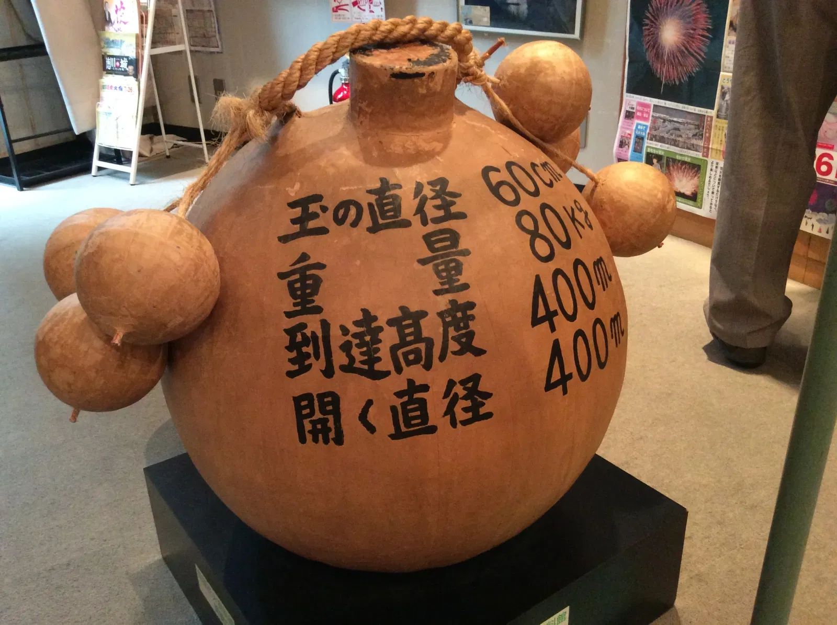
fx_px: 773
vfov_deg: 44.1
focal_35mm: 32
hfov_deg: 56.9
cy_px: 312
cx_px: 418
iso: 320
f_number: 2.4
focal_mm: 3.3
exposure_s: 1/20
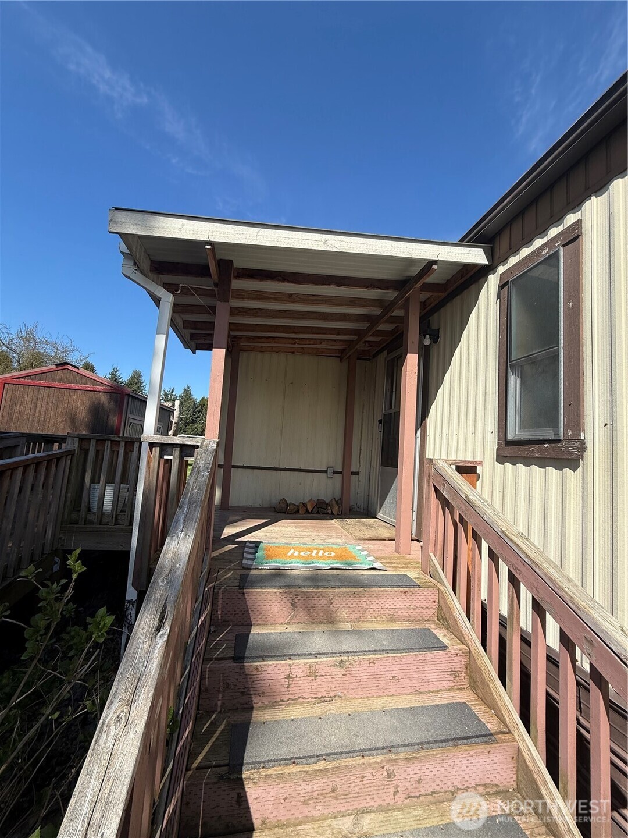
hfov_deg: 85.7
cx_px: 314
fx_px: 339
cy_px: 419
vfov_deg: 102.1
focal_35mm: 14
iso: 50
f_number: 2.2
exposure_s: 1/1145
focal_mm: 2.22
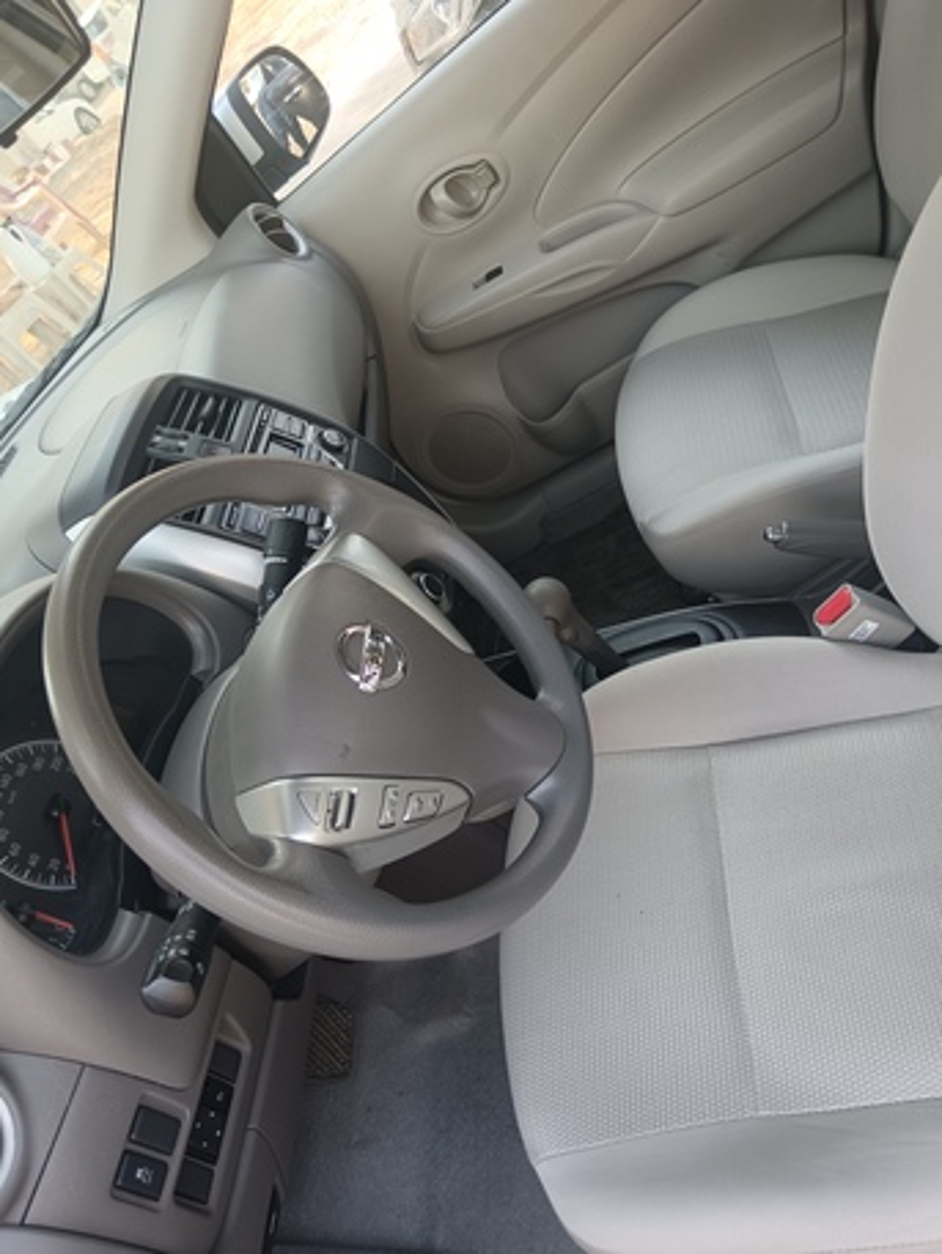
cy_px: 627
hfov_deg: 51.4
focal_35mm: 27
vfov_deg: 65.3
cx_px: 471
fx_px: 979
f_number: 1.9
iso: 219
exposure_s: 1/120
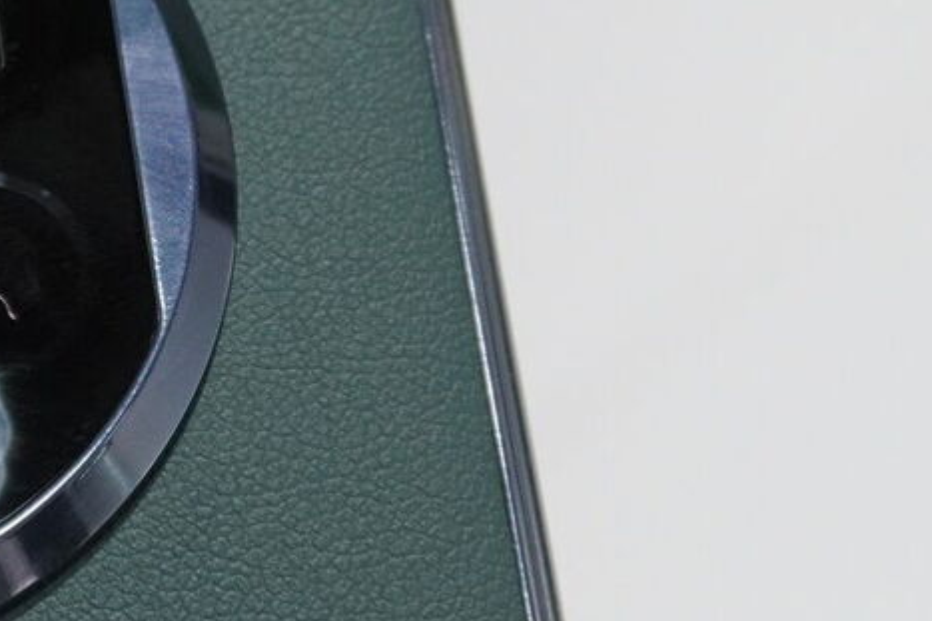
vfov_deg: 9.3
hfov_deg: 13.4
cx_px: -247
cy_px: 351
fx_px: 3830
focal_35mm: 148
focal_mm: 24
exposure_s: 1/125
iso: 1000
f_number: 5.6
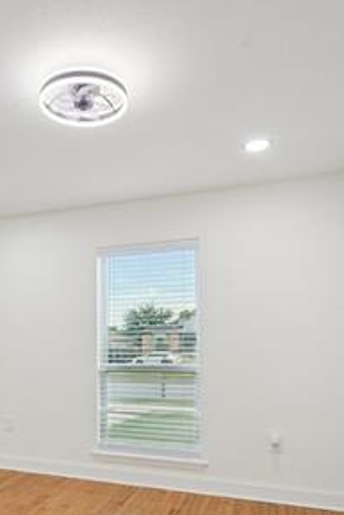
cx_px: 80
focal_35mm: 31
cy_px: 335
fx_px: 444
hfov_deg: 41.0
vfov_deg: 59.1
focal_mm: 14
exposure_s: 1/20
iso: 400
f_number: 11
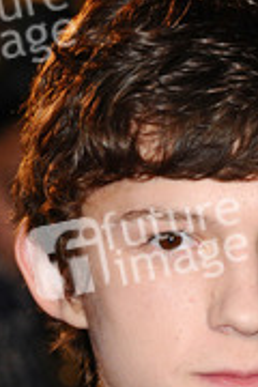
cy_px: 357
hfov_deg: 3.4
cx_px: 201
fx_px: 4300
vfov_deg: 5.1
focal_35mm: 400
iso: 640
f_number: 4.5
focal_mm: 120
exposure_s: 1/160
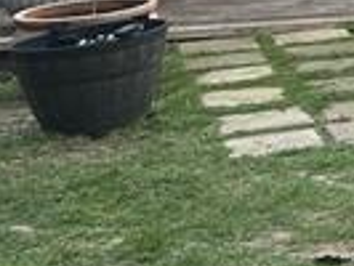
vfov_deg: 6.9
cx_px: 1038
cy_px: -418
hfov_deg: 8.4
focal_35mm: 200
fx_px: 2047
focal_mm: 5.7
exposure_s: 1/60
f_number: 1.5
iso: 80
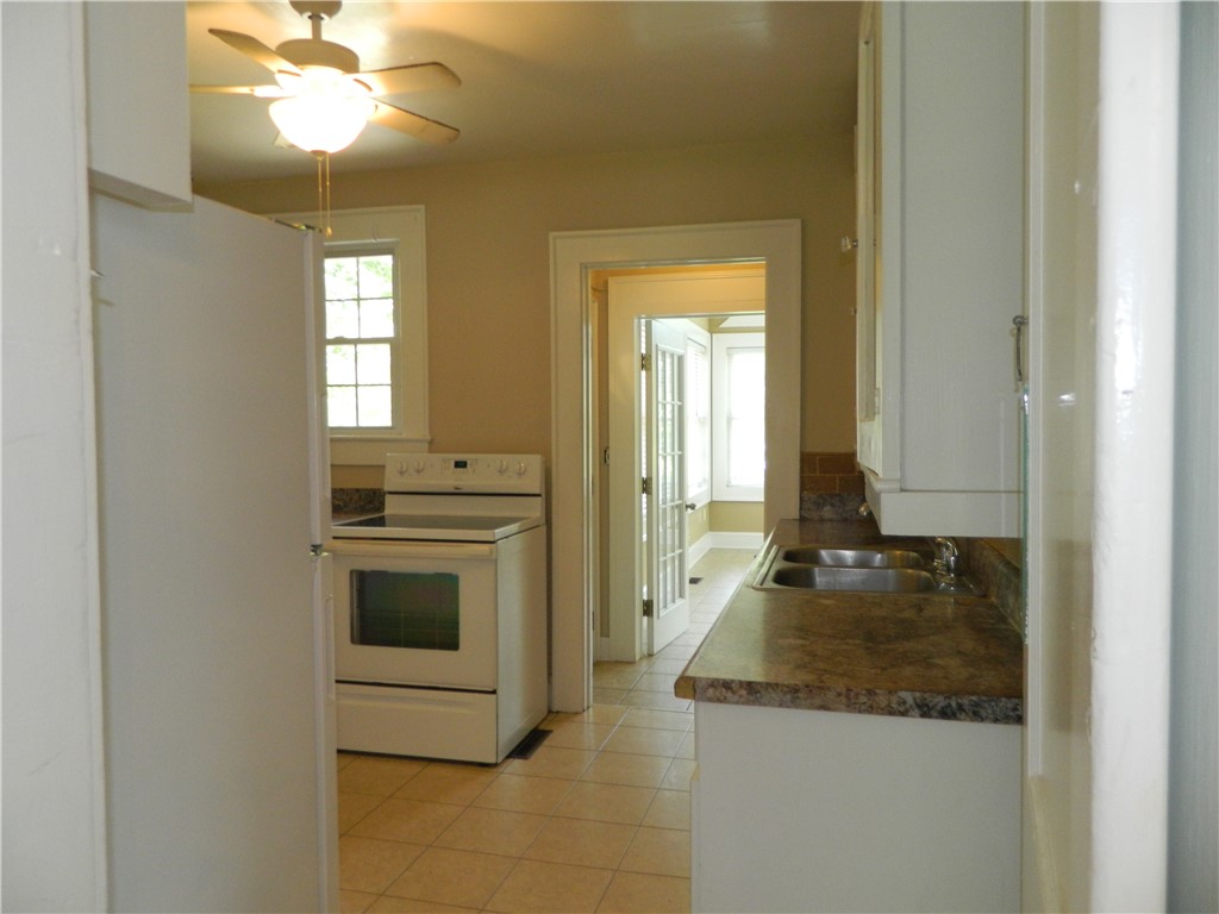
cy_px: 457
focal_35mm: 25
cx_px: 610
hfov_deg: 69.4
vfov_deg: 54.9
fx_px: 880
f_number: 3.1
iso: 200
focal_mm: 4.5
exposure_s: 1/30
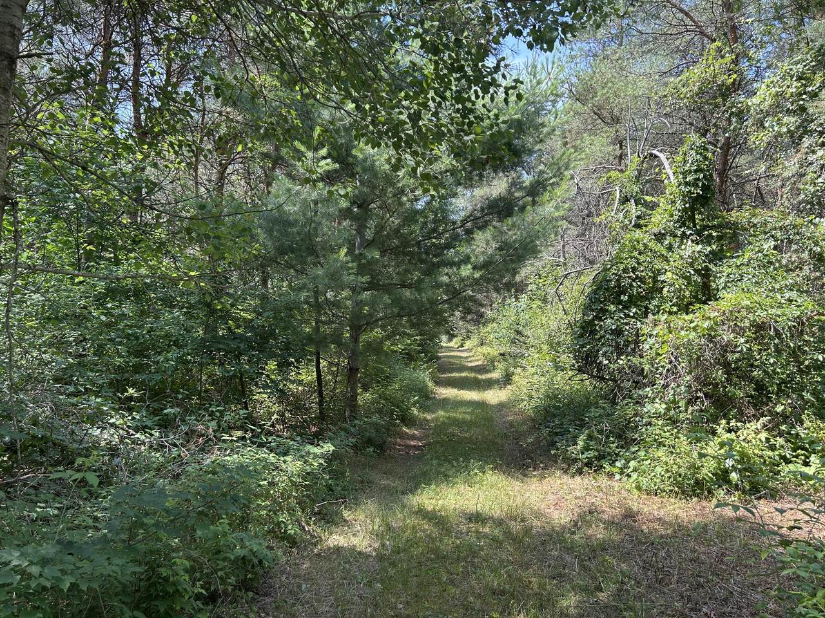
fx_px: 620
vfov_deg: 53.1
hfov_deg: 67.3
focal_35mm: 26
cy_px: 309
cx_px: 412
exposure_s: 1/513
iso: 50
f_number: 1.5
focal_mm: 5.7
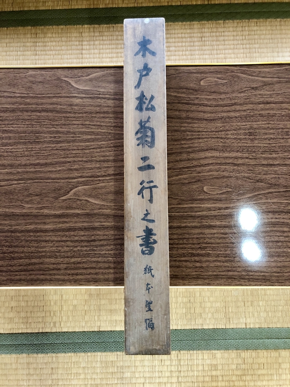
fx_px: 313
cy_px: 194
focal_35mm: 28
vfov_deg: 63.4
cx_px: 145
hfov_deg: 49.7
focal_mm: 3.99
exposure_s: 1/15
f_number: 1.8
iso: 80
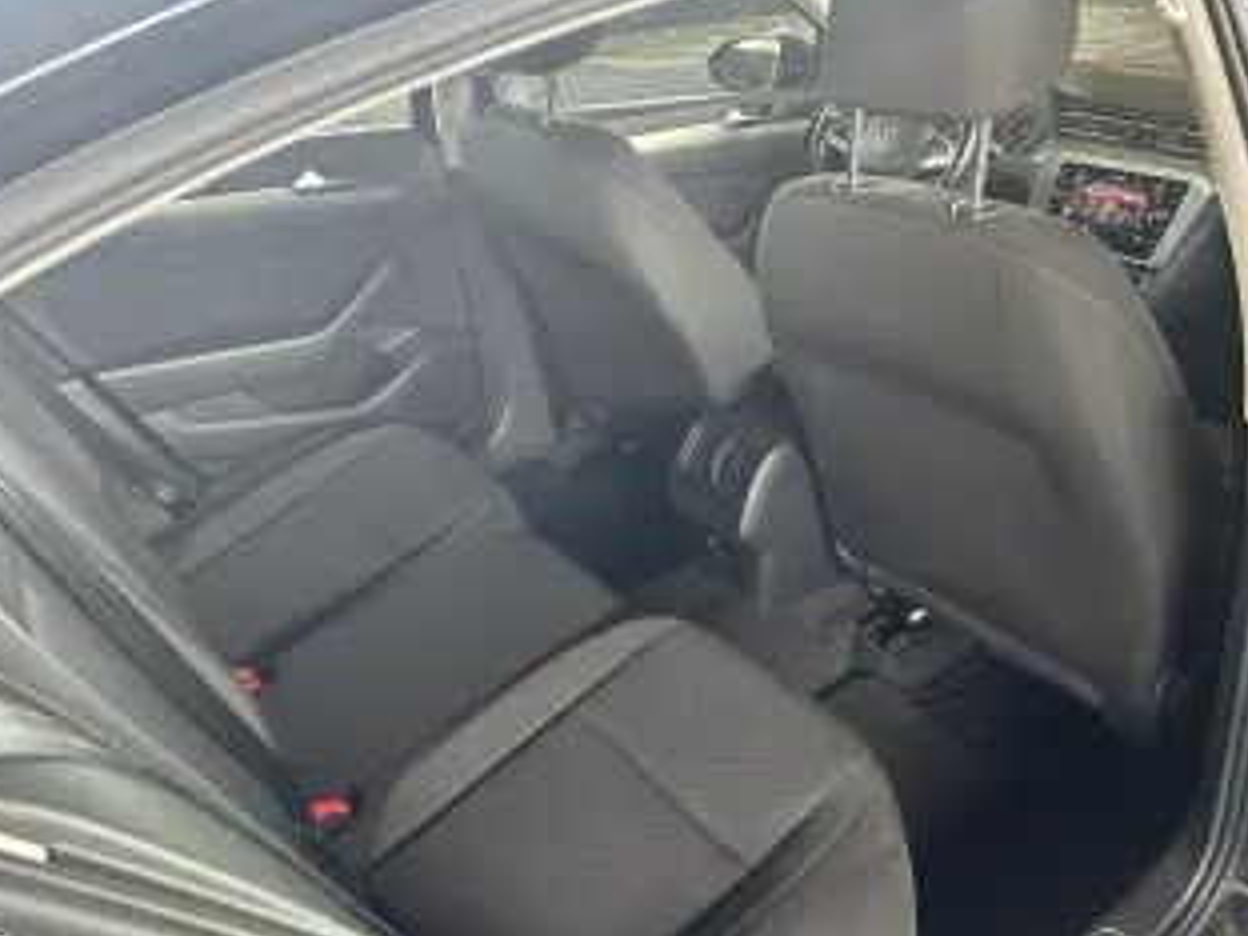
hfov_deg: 60.0
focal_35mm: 30
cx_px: 628
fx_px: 1082
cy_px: 456
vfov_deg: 46.8
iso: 125
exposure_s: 1/111
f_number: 1.5
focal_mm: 5.7
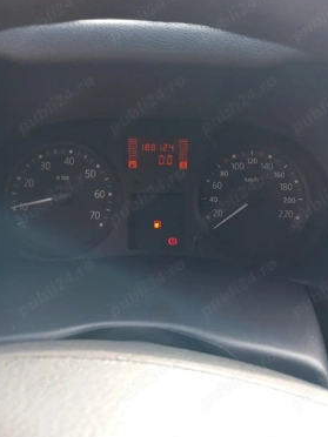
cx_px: 170
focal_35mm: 29
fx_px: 366
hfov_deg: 48.2
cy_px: 210
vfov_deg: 61.6
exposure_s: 1/50
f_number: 1.8
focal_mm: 4
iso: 32
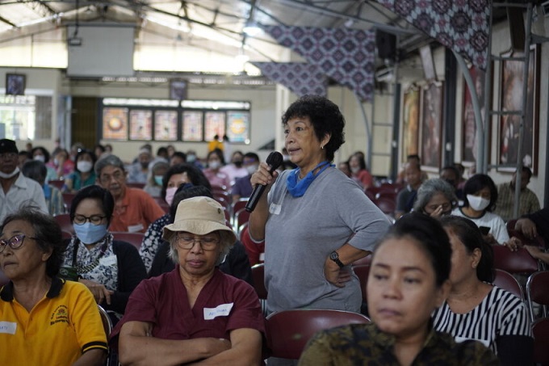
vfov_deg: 25.7
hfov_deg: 37.9
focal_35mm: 52
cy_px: 183
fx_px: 800
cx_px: 274
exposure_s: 1/100
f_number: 1.8
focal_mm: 35
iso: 640
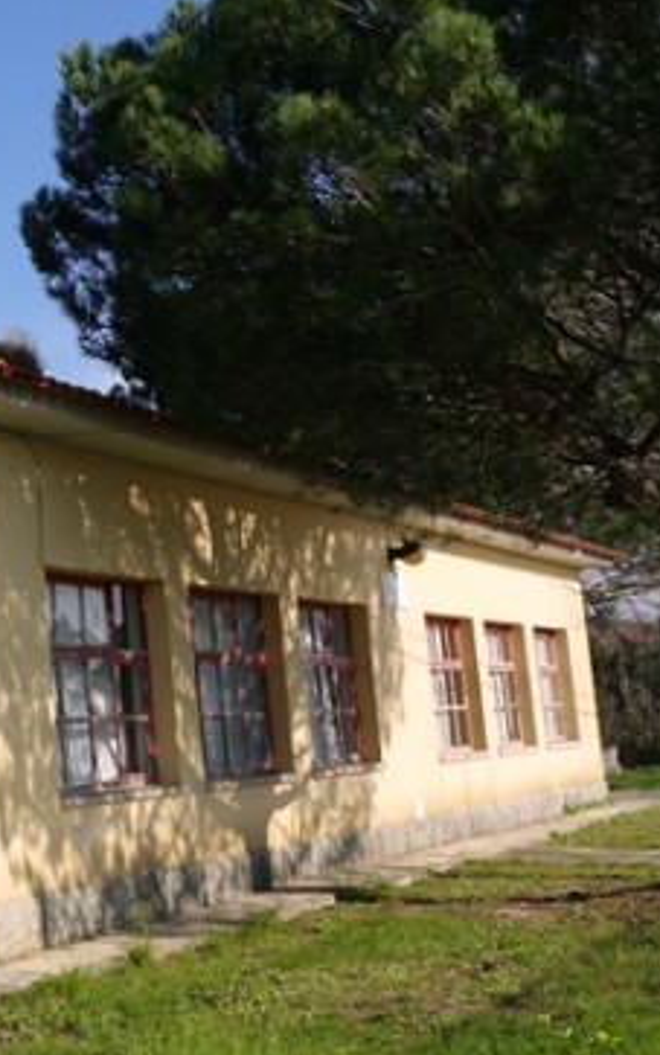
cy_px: 442
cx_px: -270
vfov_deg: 37.4
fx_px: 1553
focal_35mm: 54
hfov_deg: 21.0
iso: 100
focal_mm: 8.8
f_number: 4
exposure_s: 1/800
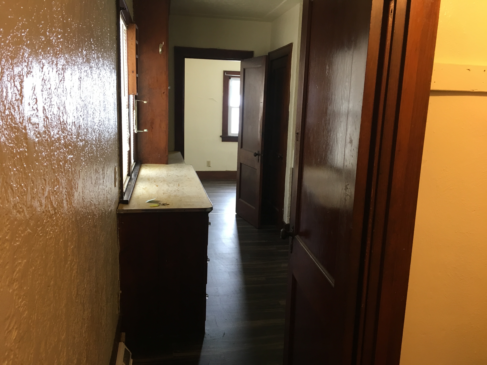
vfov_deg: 48.2
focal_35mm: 29
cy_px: 182
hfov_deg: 61.7
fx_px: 408
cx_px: 244
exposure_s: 1/30
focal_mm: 4.15
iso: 80
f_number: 2.2
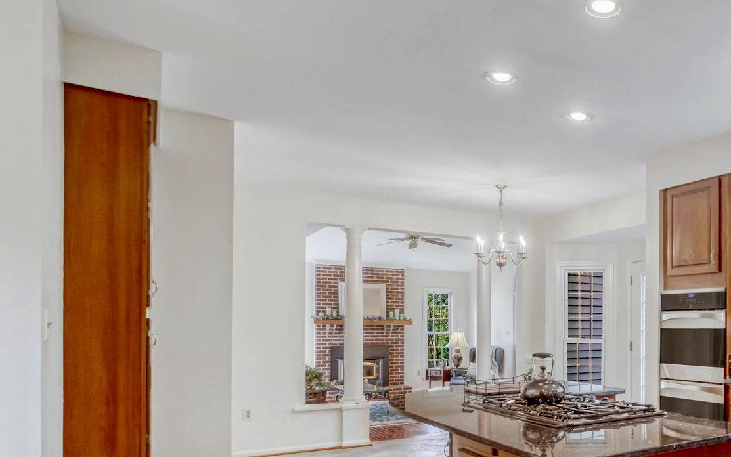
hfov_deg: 56.7
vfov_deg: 41.0
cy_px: 325
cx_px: 617
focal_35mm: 30
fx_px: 598
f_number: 7.1
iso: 1250
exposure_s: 1/15
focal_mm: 16
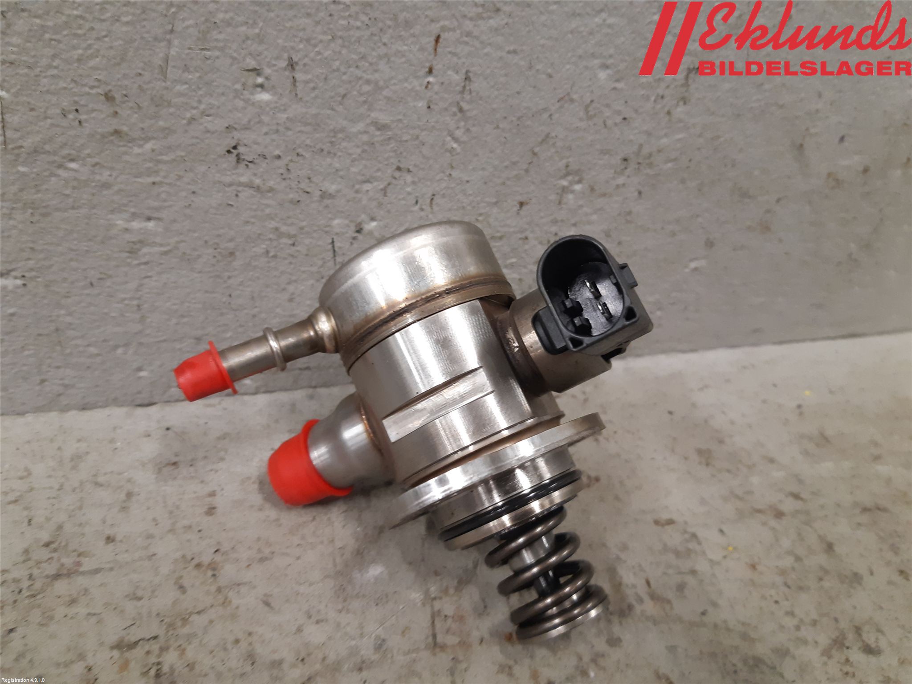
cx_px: 456
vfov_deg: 53.1
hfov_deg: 67.3
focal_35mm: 26
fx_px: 685
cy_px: 342
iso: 200
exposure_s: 1/50
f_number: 1.7
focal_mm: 3.93
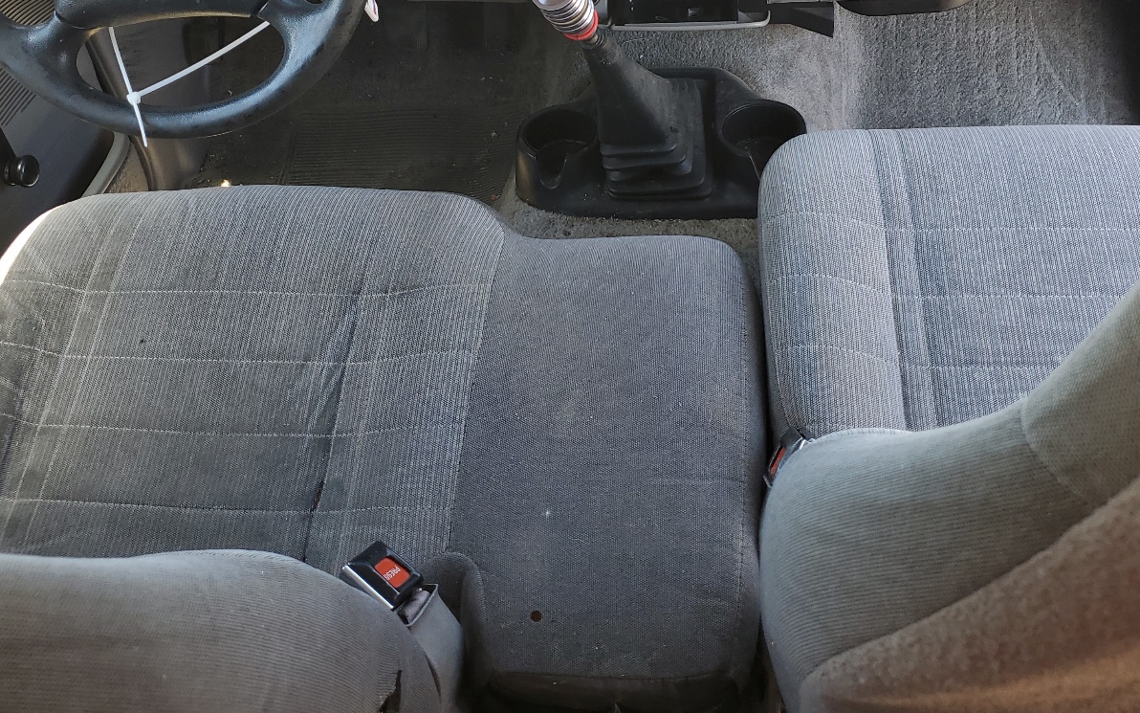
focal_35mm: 37
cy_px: 166
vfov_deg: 33.6
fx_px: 1150
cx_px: 583
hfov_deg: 52.7
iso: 50
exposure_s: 1/120
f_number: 1.5
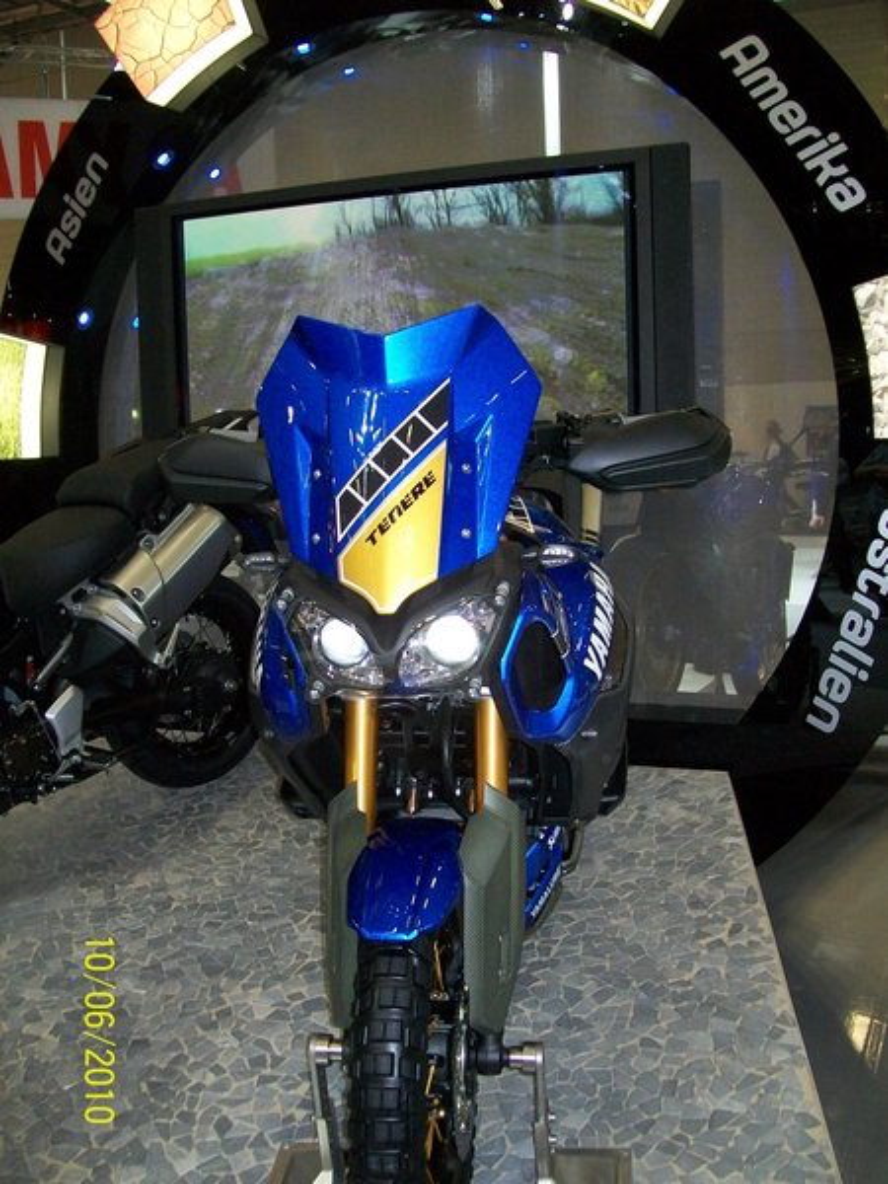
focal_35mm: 36
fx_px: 1231
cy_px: 592
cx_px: 444
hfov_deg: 39.7
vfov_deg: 51.4
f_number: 2.7
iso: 160
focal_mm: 6
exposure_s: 1/60
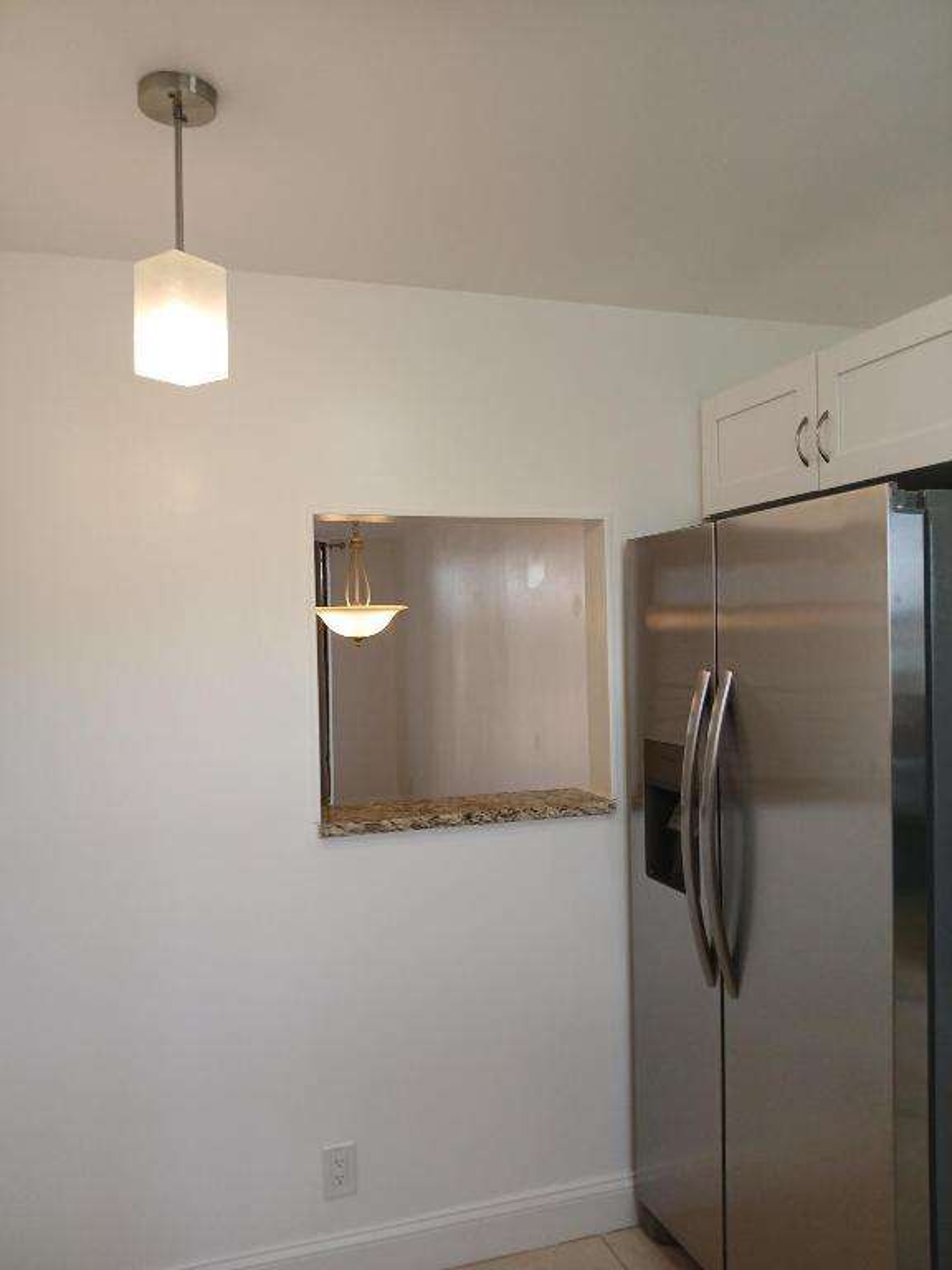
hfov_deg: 53.1
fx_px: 953
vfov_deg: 67.3
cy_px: 635
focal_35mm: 26
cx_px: 476
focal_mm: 3.98
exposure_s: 1/60
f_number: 1.8
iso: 64
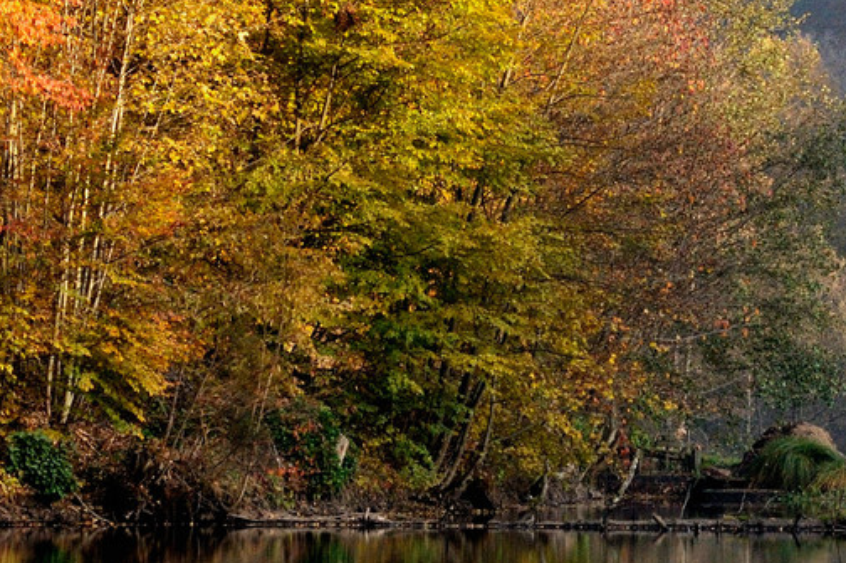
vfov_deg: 3.5
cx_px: 598
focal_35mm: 397
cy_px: 499
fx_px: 9320
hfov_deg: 5.2
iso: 500
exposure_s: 1/320
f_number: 9
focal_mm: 82
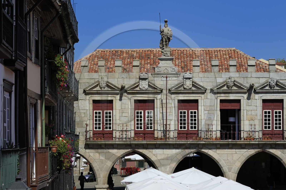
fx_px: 651
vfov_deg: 16.6
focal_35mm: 82
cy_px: 95
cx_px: 143
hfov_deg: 24.8
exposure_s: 1/200
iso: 200
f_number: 16
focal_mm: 82
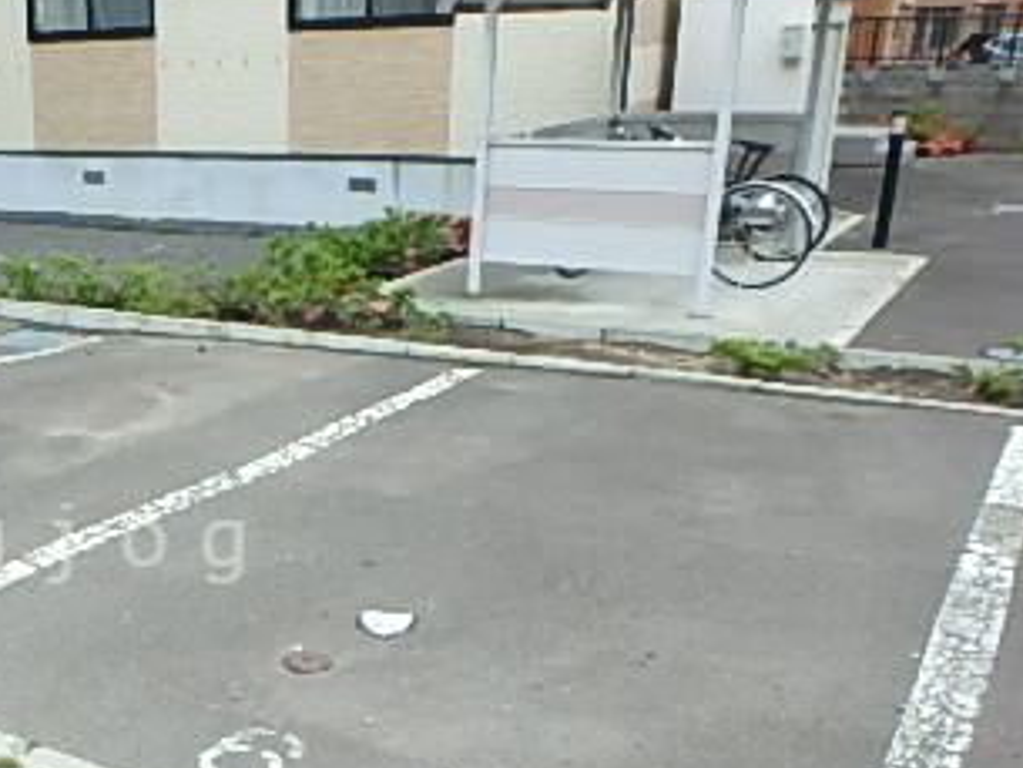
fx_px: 1301
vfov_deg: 32.5
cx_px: 34
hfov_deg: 38.7
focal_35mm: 44
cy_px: 543
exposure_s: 1/400
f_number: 3.5
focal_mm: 3.7
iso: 125
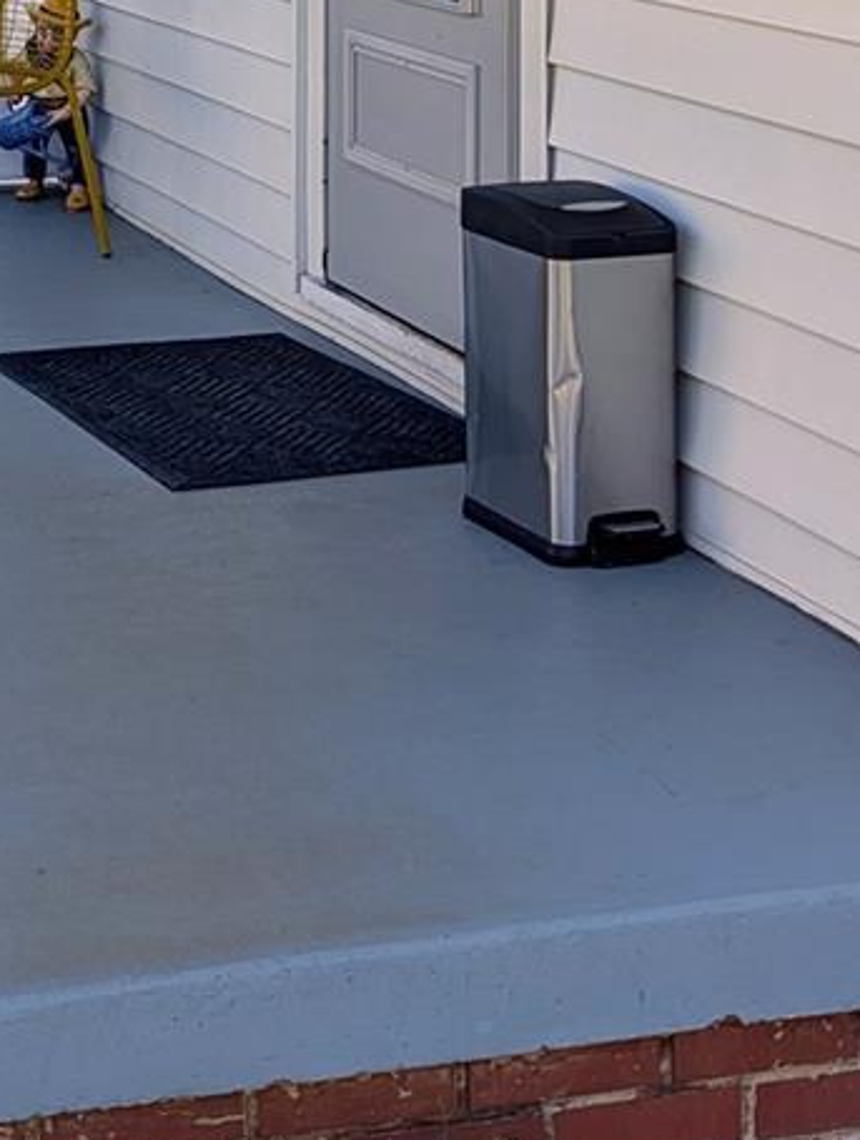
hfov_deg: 17.7
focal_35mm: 81
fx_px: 2674
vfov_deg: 22.4
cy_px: -188
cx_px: -44
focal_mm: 6.9
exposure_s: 1/602
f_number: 1.68
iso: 21
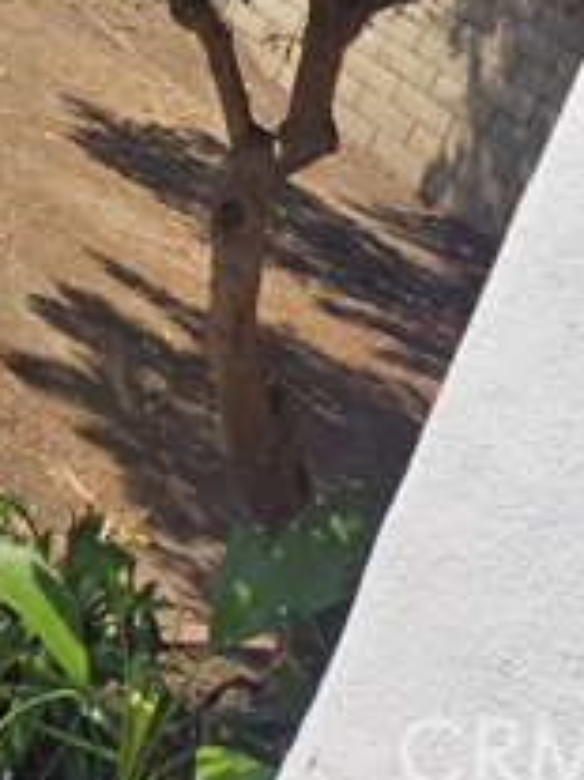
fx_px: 1599
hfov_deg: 19.4
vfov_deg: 22.4
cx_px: -136
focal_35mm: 71
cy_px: -399
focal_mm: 5.4
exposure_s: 1/1663
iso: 25
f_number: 1.8
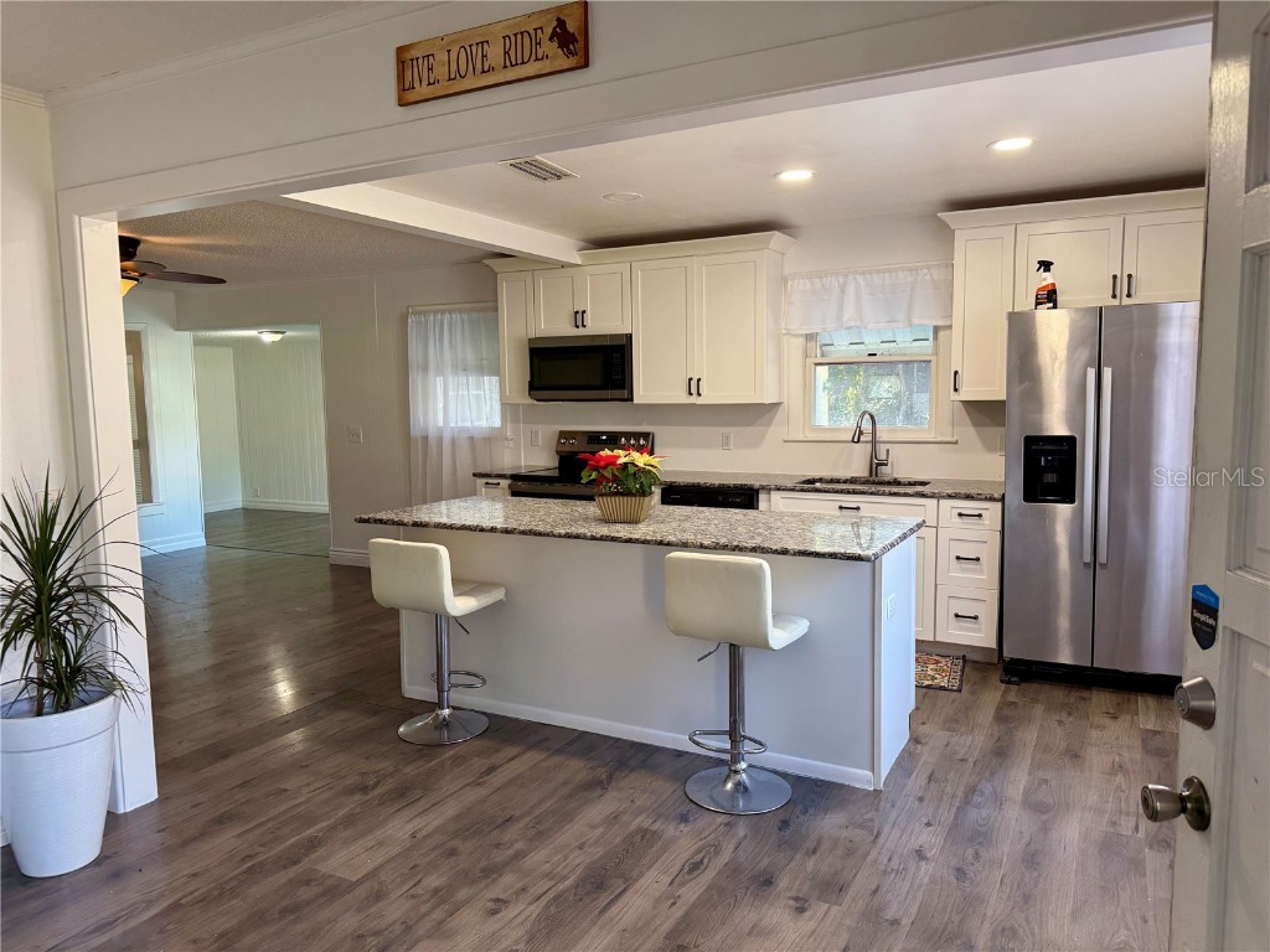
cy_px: 476
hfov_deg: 71.6
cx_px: 635
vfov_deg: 56.8
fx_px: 881
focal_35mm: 24
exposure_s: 1/120
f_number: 1.78
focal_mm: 6.76
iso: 160
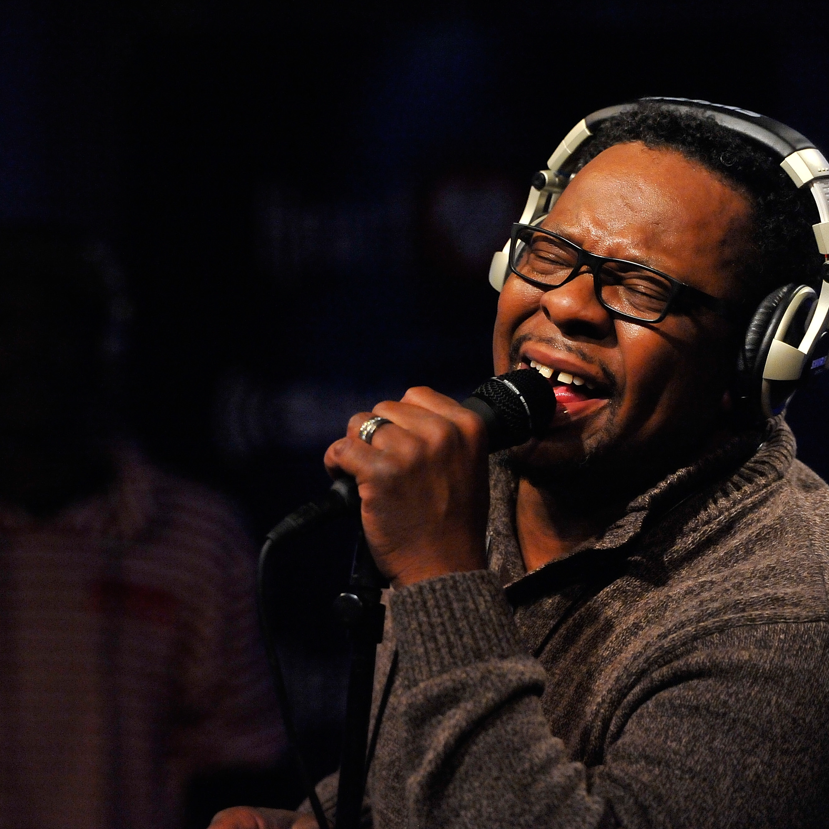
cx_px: 309
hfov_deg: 7.2
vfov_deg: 7.2
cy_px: 414
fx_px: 6584
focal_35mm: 243
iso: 5000
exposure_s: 1/160
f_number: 4
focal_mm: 190
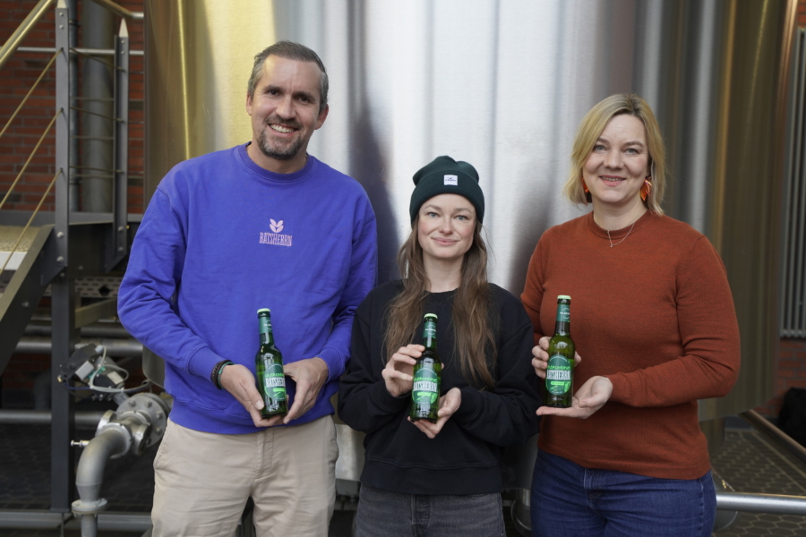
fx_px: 1007
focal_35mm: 45
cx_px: 403
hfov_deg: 43.6
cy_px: 268
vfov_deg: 29.9
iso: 1250
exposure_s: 1/160
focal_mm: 45
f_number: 4
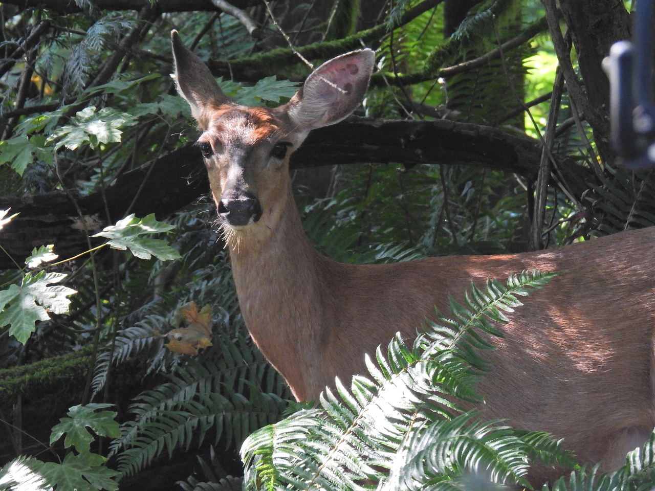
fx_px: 7569
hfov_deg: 5.0
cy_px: 246
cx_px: 328
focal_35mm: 400
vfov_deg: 3.7
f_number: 5
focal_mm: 71.4
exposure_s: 1/60
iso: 500
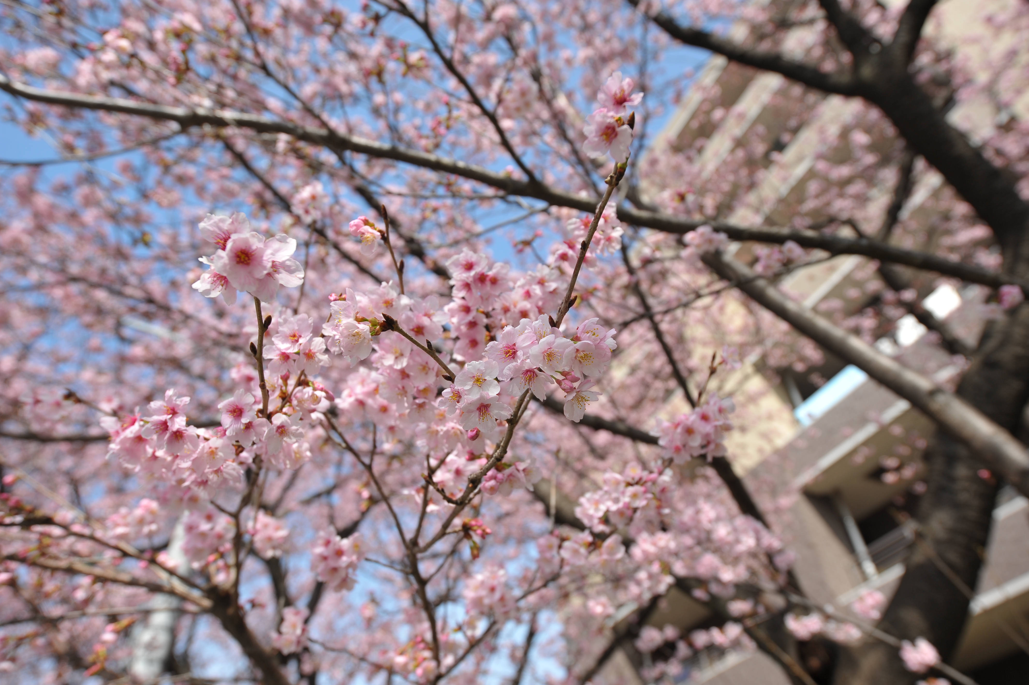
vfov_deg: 53.1
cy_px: 342
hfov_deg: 73.8
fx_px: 686
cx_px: 514
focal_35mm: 24
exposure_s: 1/640
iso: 200
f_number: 5
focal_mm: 24
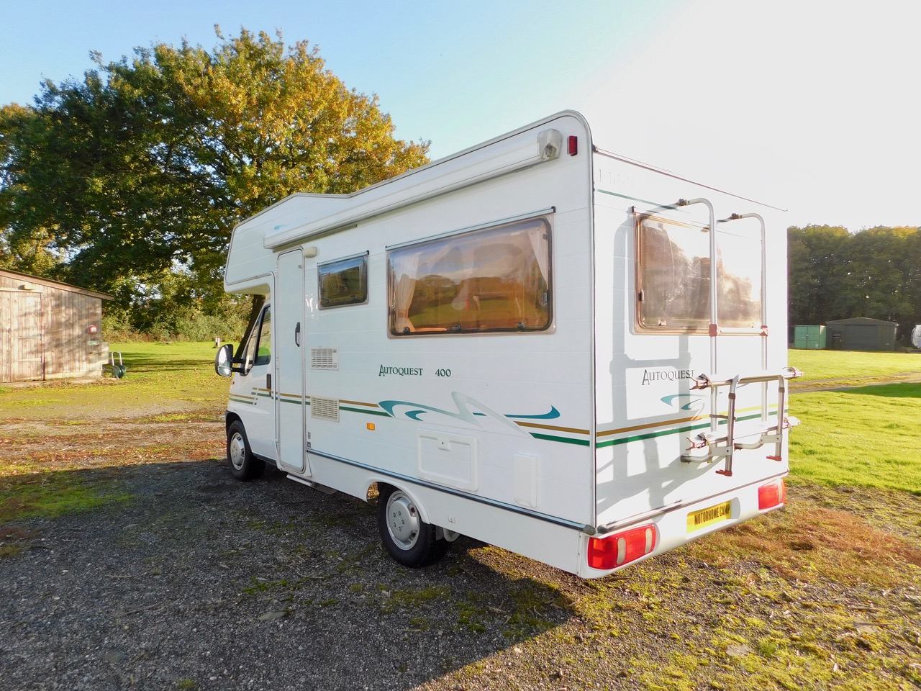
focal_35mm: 23
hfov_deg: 73.9
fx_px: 612
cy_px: 346
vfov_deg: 58.9
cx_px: 460
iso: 125
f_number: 3
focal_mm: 4
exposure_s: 1/500
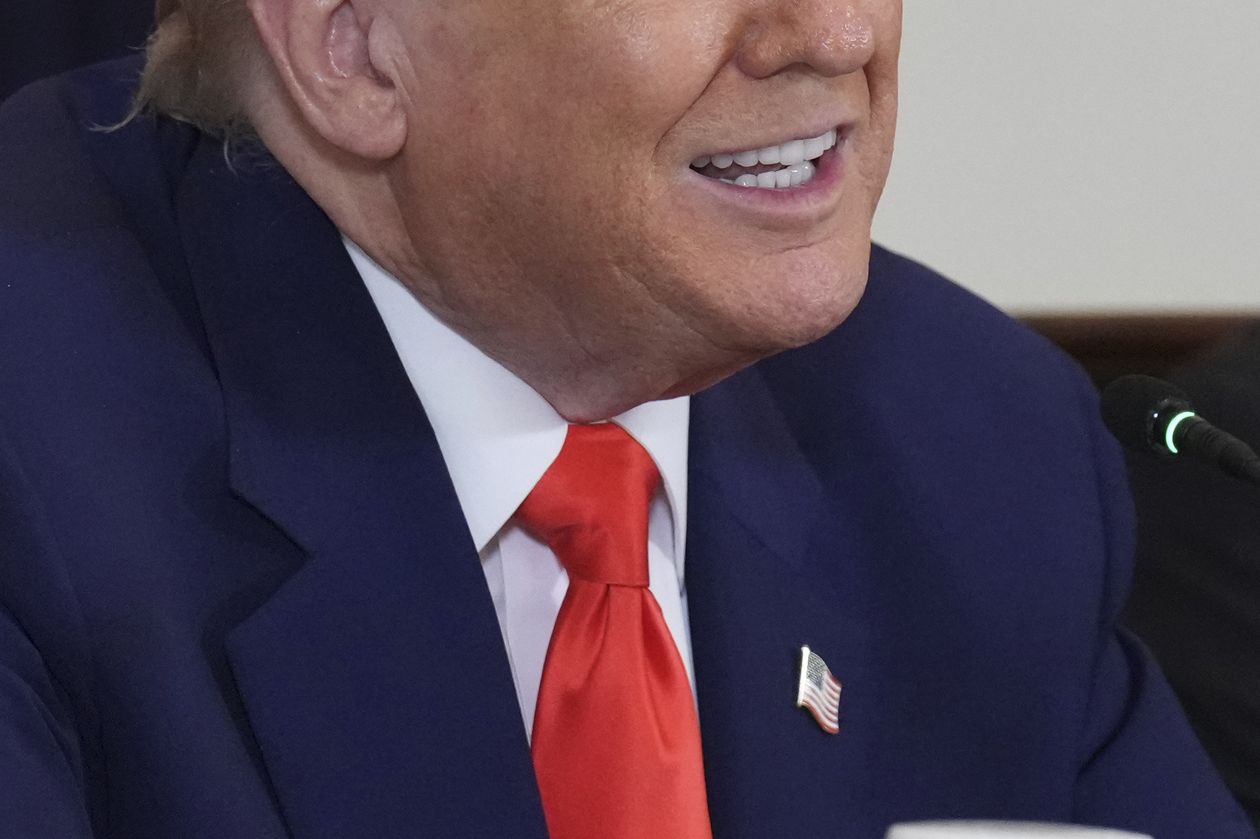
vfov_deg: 2.1
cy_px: 374
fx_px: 22817
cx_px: 1002
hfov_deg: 3.2
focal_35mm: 652
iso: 5000
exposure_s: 1/250
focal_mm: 178
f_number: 3.5
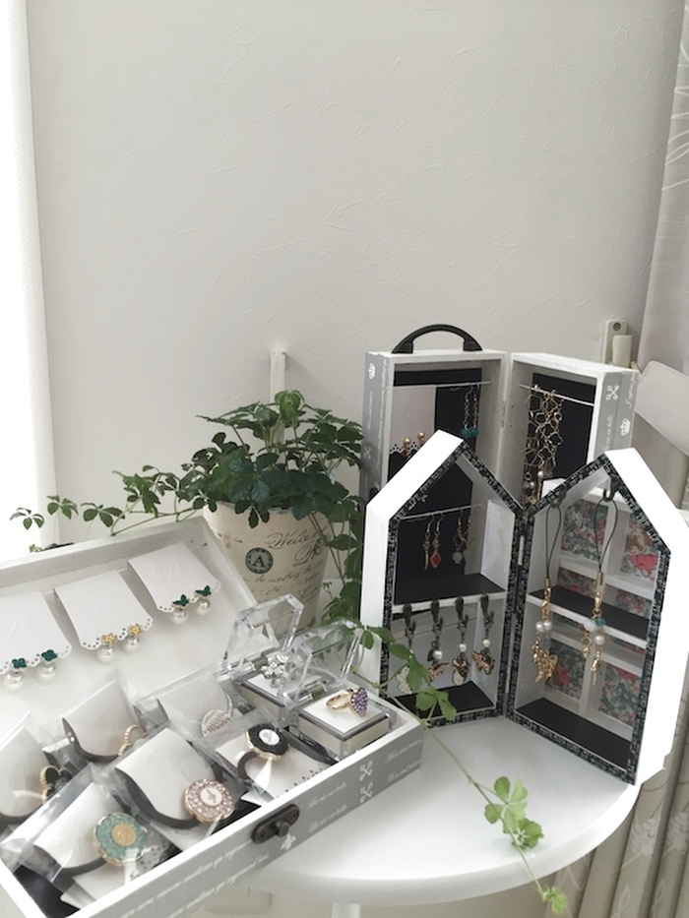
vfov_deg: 61.7
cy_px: 459
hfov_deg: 48.2
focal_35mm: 29
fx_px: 769
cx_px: 344
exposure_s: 1/30
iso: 64
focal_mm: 4.15
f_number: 2.2
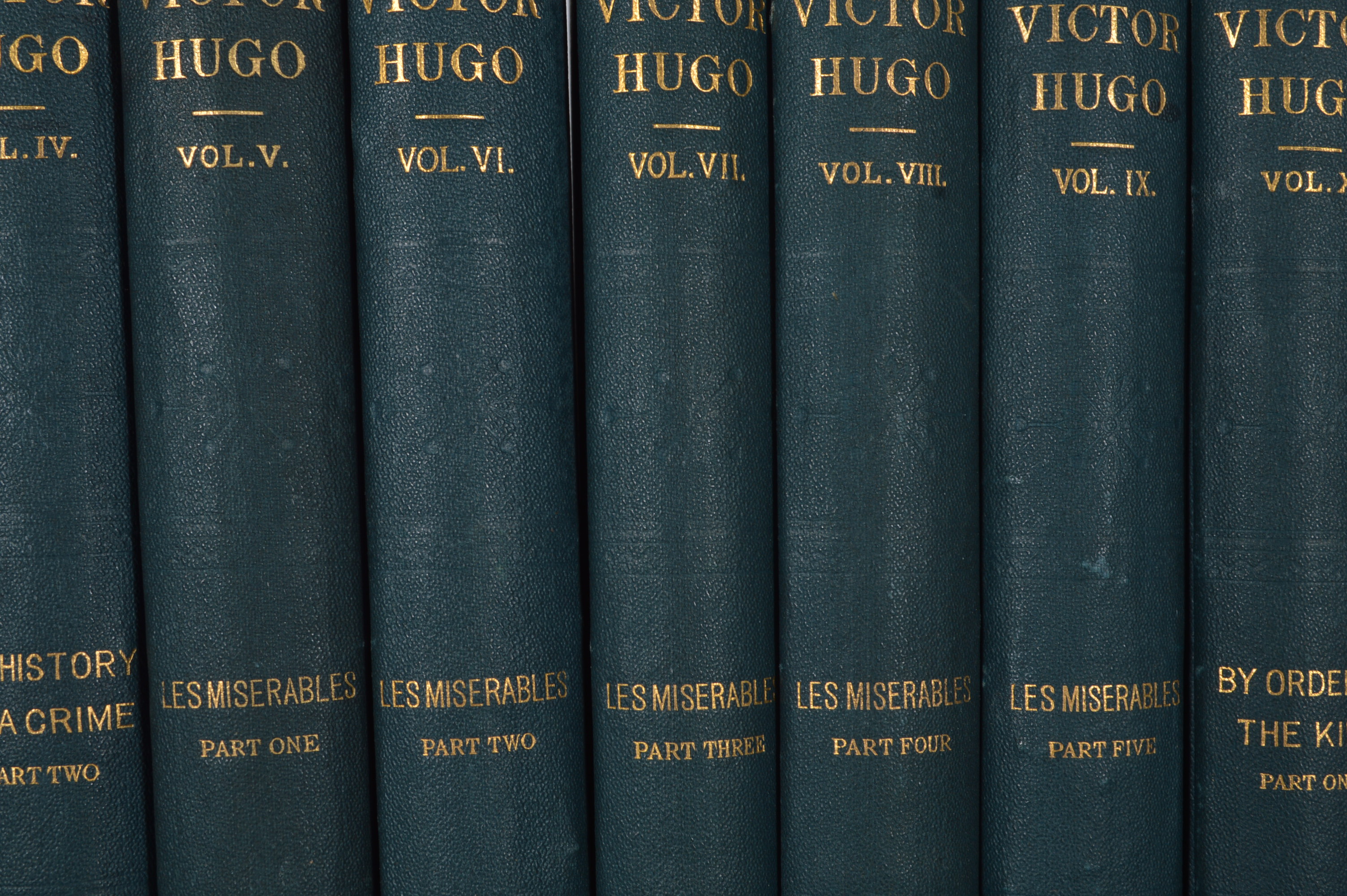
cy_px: 448
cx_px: 674
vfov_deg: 28.0
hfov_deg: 41.1
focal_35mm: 48
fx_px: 1794
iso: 100
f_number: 11
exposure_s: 1/125
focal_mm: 32
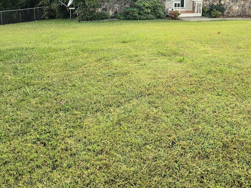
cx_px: 185
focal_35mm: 42
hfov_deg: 43.5
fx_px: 305
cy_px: 18
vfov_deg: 32.6
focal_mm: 6.3
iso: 10
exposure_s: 1/556
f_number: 1.7
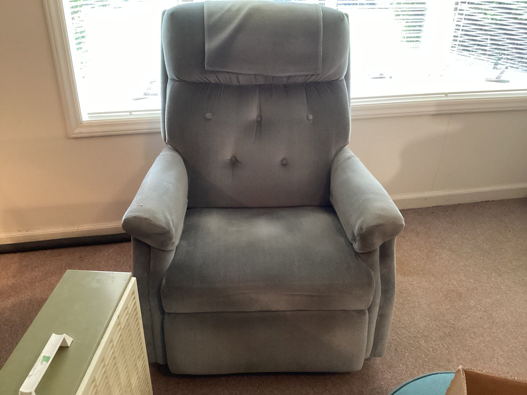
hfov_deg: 58.3
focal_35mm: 31
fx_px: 472
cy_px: 198
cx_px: 264
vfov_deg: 45.4
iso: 400
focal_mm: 3.3
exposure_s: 1/33
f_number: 2.4
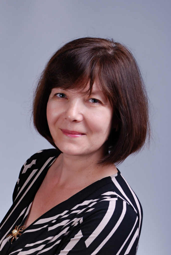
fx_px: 554
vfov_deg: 26.0
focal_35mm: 78
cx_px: 86
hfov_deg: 17.5
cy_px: 128
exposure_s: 1/125
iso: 100
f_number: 7.1
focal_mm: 52
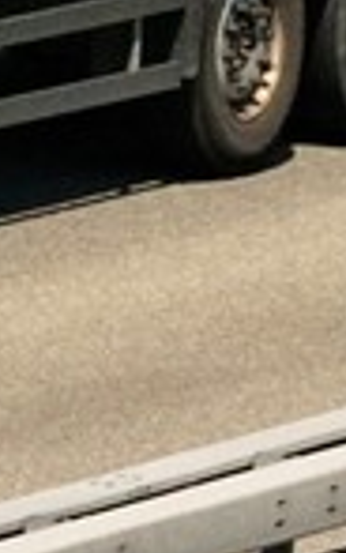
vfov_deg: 3.4
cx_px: -542
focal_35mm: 623
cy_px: -395
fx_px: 9387
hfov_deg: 2.1
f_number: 8
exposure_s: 1/2500
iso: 1000
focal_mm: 75
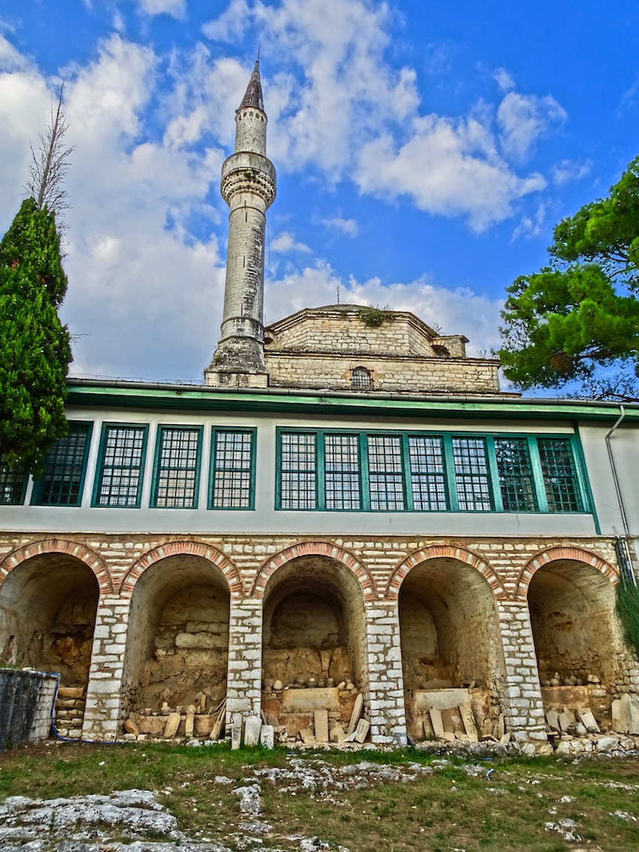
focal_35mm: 24
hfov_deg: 56.8
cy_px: 426
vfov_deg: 71.6
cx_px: 320
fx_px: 591
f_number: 3.5
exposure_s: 1/250
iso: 80
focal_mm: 4.1
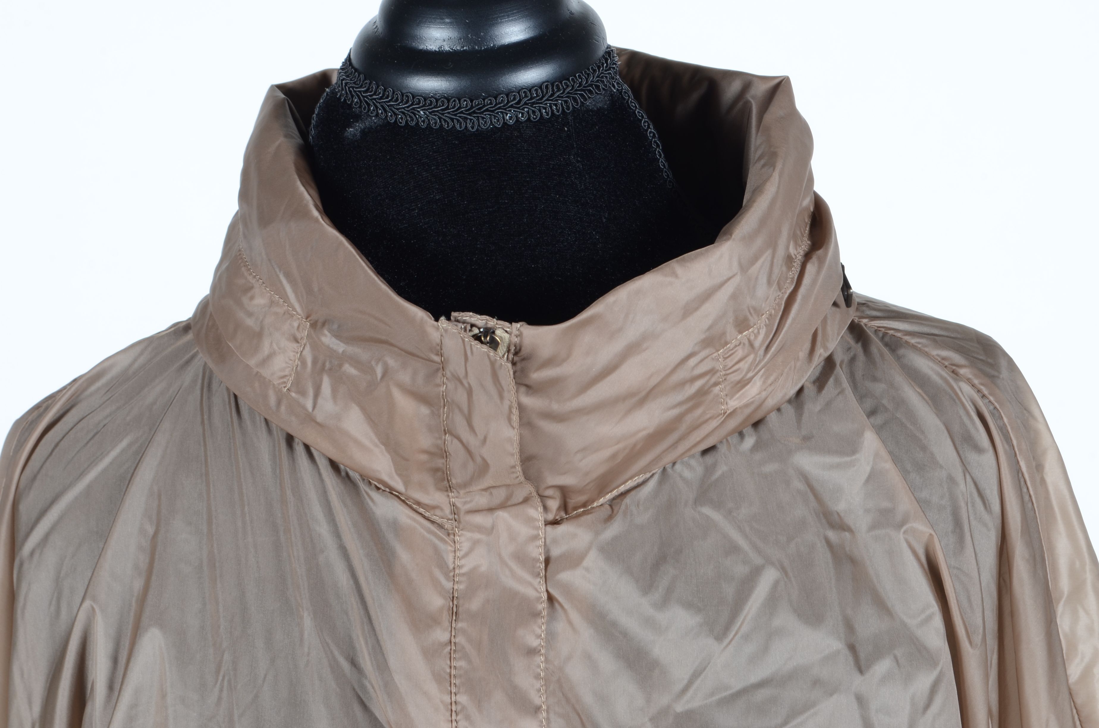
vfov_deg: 16.5
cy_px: 364
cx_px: 550
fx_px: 2513
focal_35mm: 82
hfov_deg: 24.7
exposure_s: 1/125
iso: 200
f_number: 13
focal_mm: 55
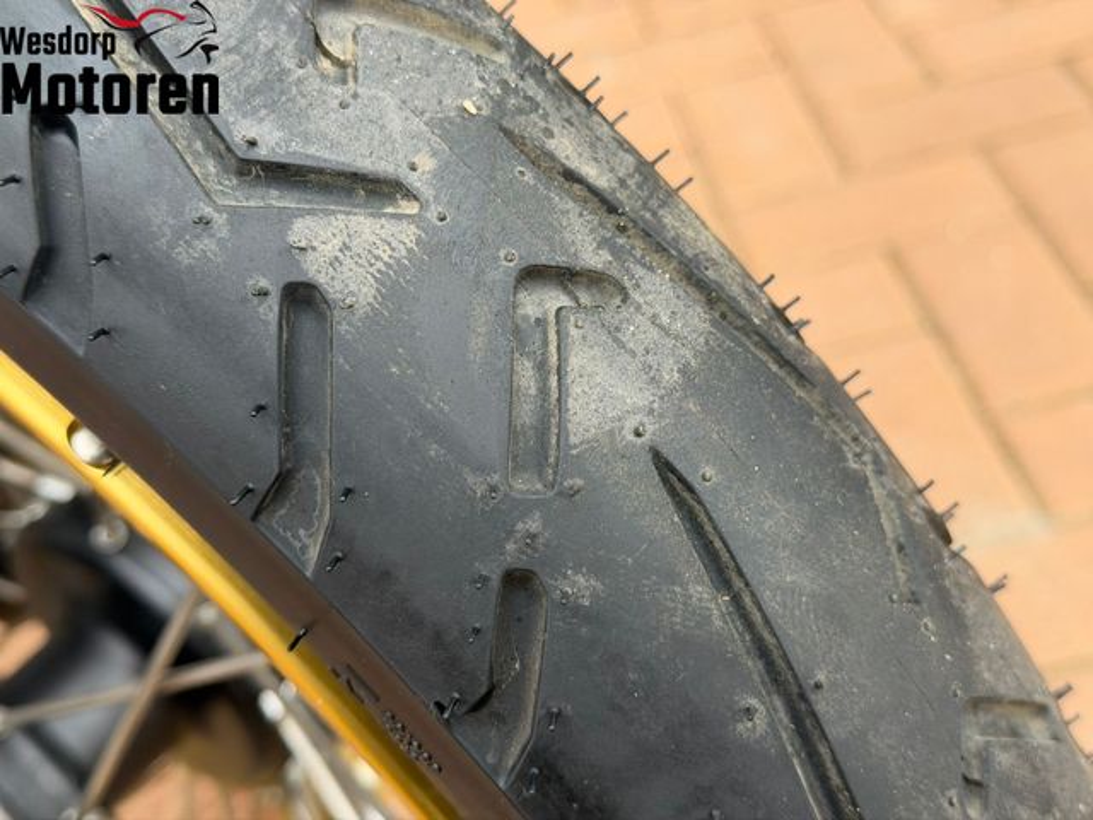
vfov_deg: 30.3
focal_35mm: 48
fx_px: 1516
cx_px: 546
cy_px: 410
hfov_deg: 39.7
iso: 64
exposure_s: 1/340
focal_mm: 6.76
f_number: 1.78
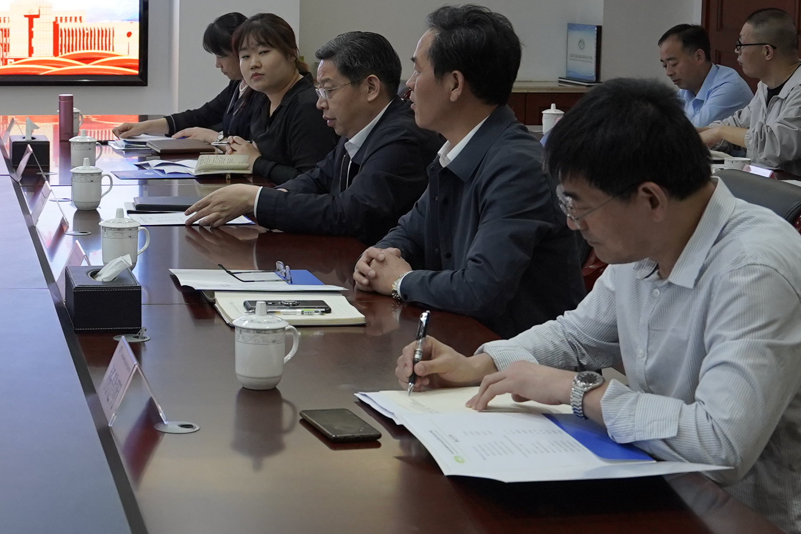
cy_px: 246
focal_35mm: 79
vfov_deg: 17.3
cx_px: -37
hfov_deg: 24.3
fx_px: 1758
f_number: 4
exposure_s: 1/160
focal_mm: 24
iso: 1250
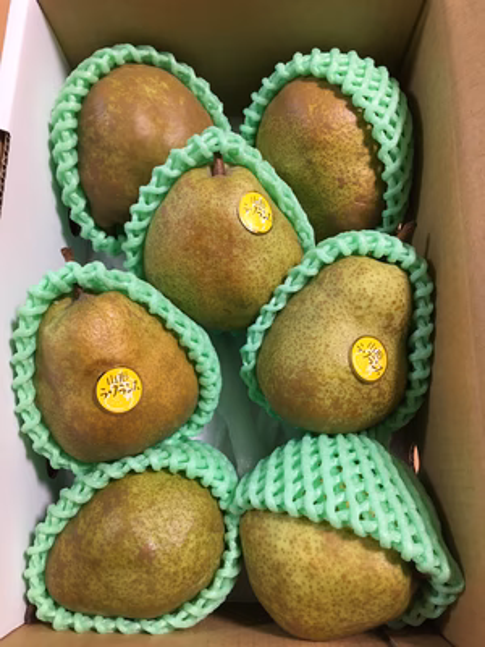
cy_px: 324
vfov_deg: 61.7
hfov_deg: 48.2
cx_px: 242
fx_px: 542
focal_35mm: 29
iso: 50
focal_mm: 4.15
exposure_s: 1/30
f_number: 2.2
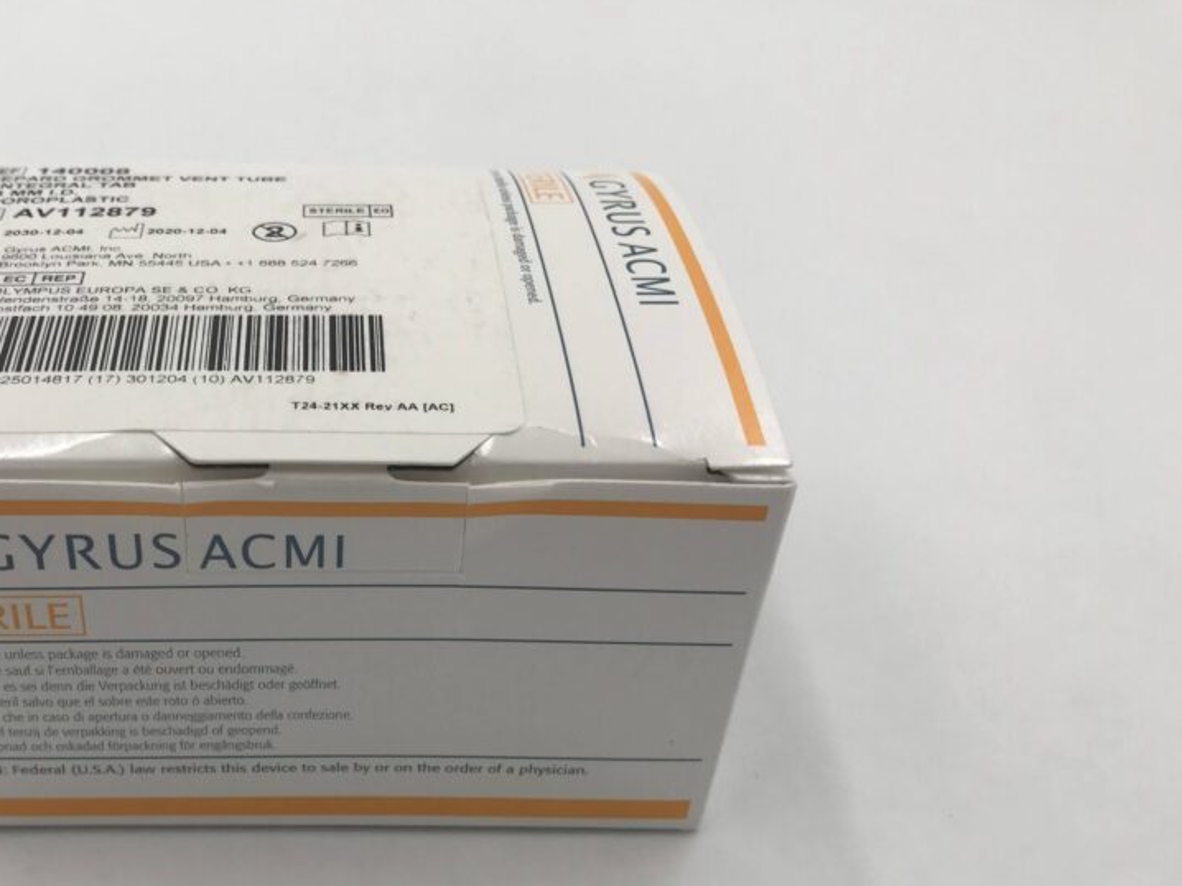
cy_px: 609
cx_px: 367
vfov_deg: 36.3
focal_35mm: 39
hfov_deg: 46.9
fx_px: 1331
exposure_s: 1/249
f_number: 1.8
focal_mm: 3.99
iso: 20
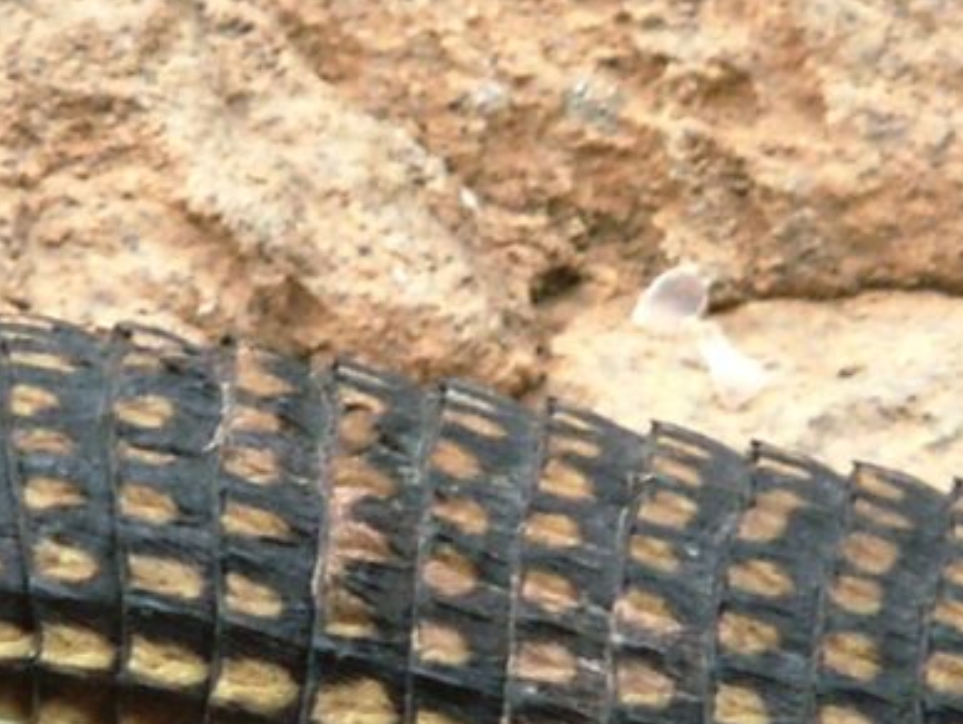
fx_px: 29739
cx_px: 975
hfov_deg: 1.9
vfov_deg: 1.4
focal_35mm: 1068
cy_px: 1251
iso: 50
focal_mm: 33.01
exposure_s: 1/60
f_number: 4.5
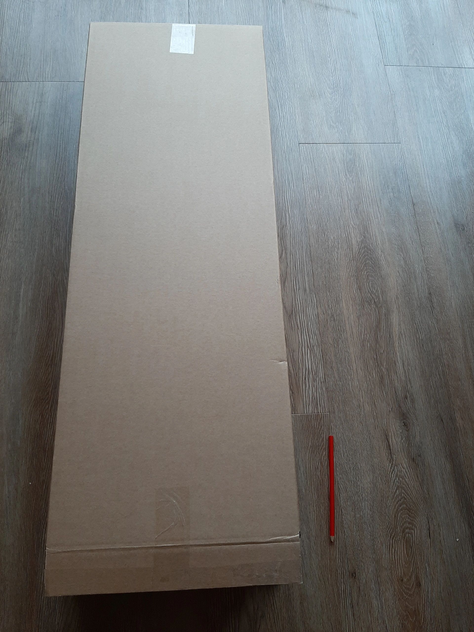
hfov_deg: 53.1
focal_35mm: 26
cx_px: 237
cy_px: 316
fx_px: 475
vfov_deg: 67.3
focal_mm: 3.93
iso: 125
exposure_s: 1/50
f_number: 1.7
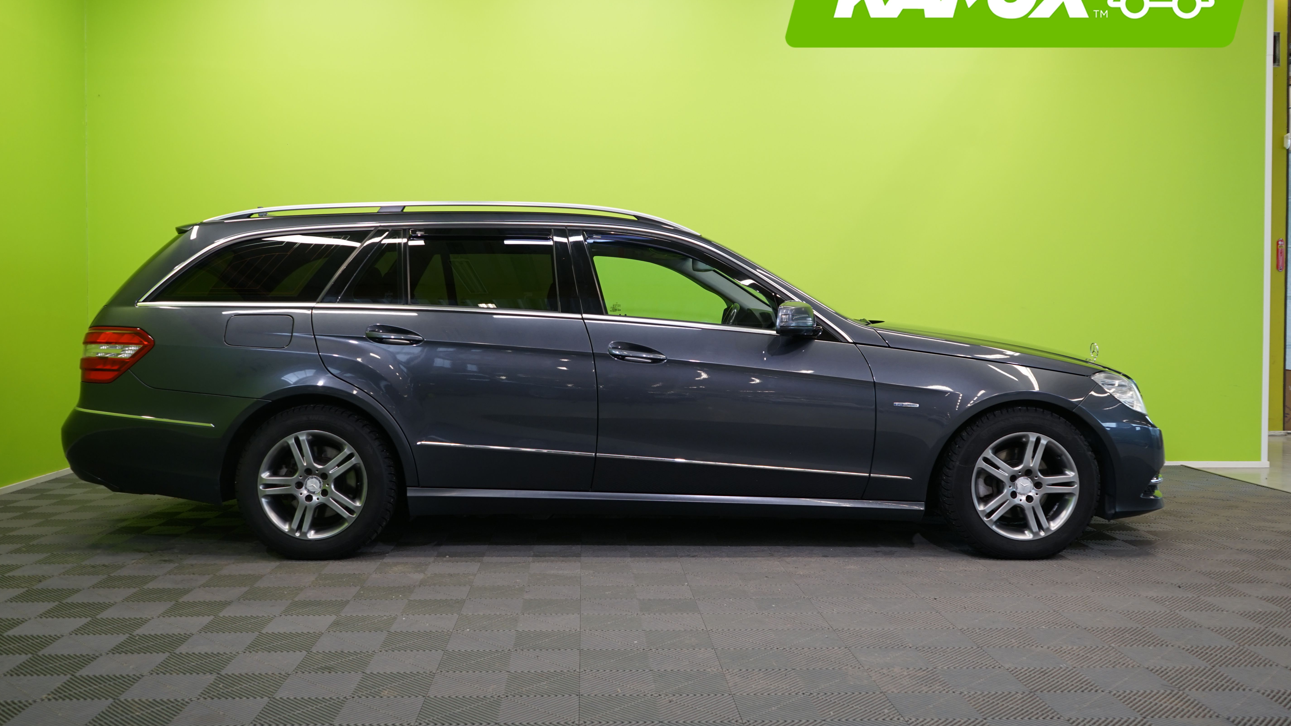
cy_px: 340
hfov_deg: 61.0
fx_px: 1095
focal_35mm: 32
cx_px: 614
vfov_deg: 36.7
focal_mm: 29
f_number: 5
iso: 400
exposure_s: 1/30
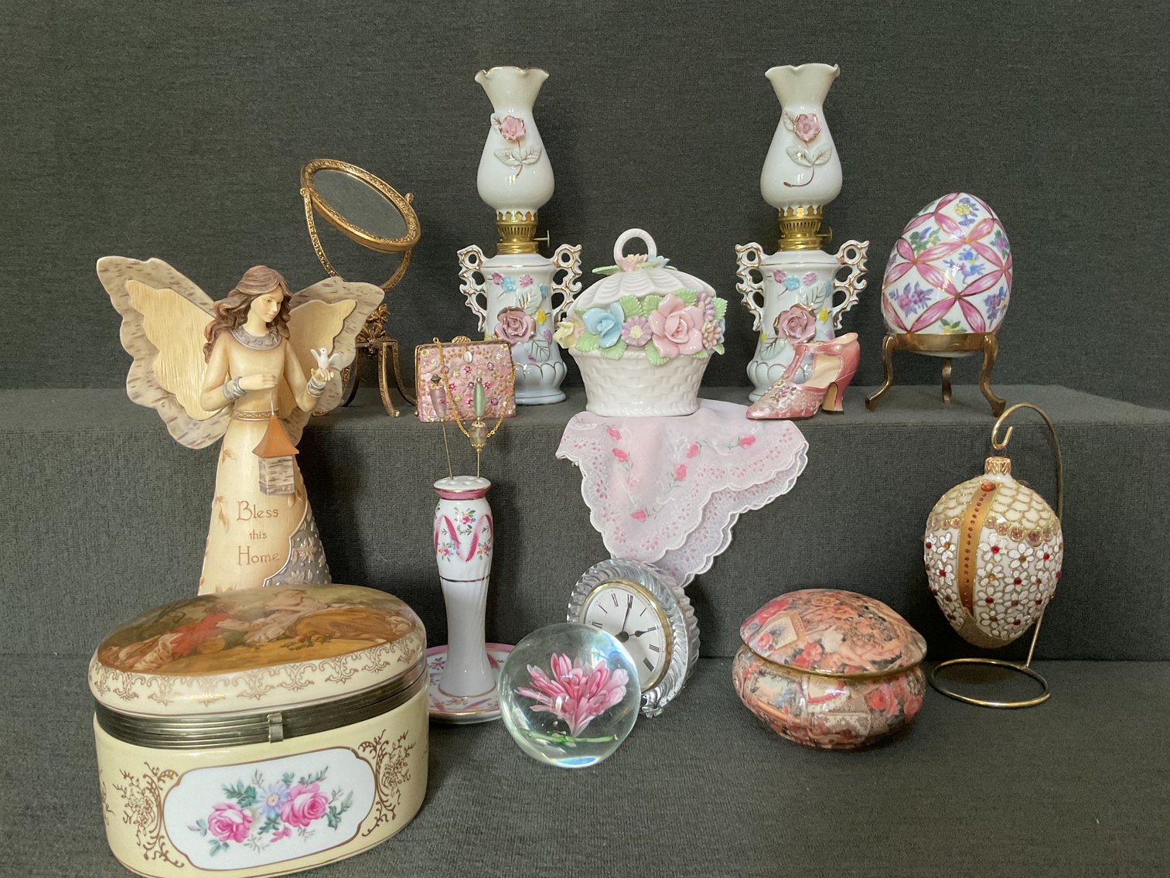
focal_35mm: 29
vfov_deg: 48.2
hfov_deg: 61.7
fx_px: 980
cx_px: 585
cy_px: 439
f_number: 1.8
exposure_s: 1/60
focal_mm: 3
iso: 250
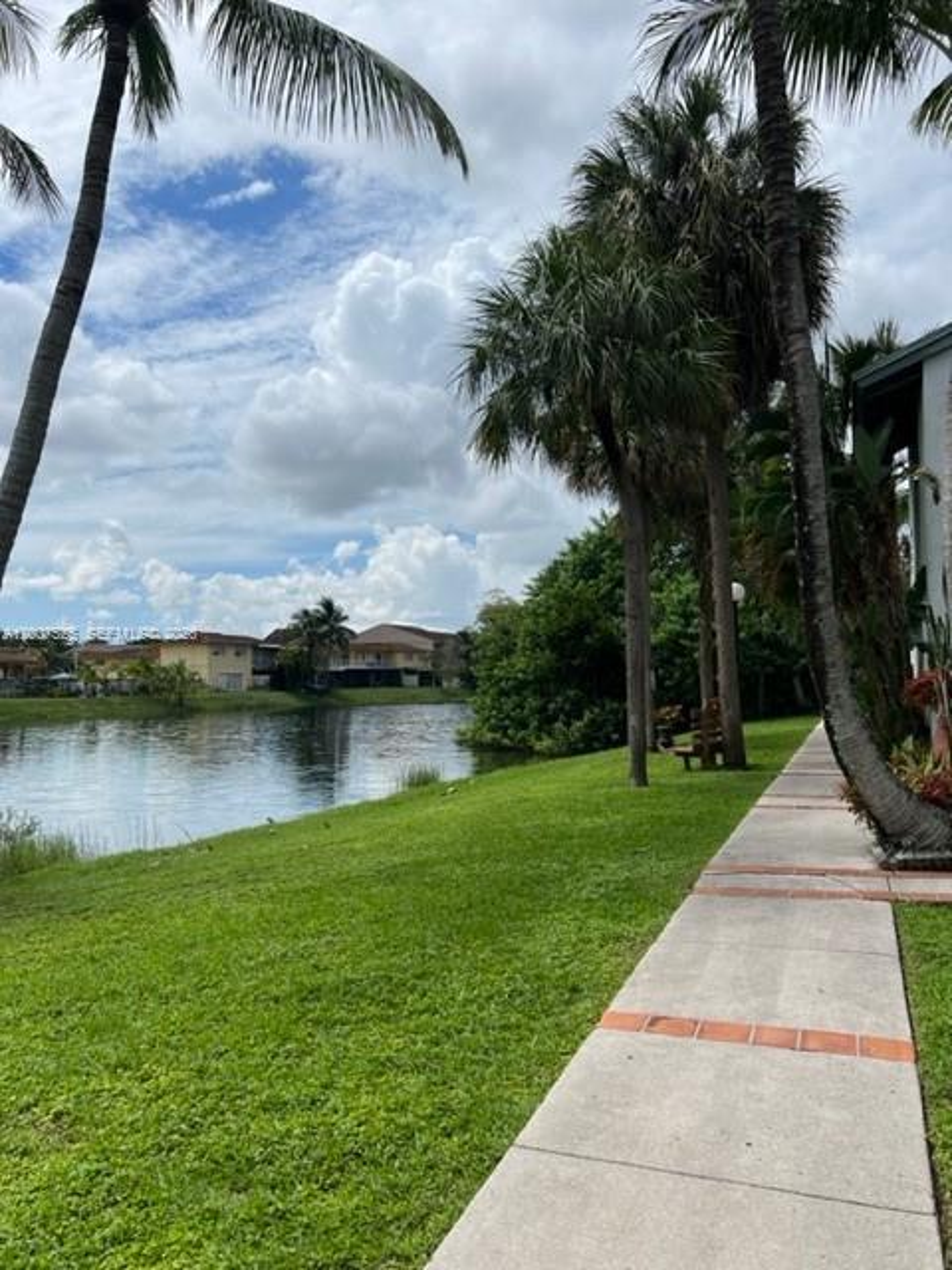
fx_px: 953
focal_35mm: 26
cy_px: 635
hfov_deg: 53.1
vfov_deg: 67.3
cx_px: 476
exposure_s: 1/6579
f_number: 1.5
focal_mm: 5.7
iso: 50
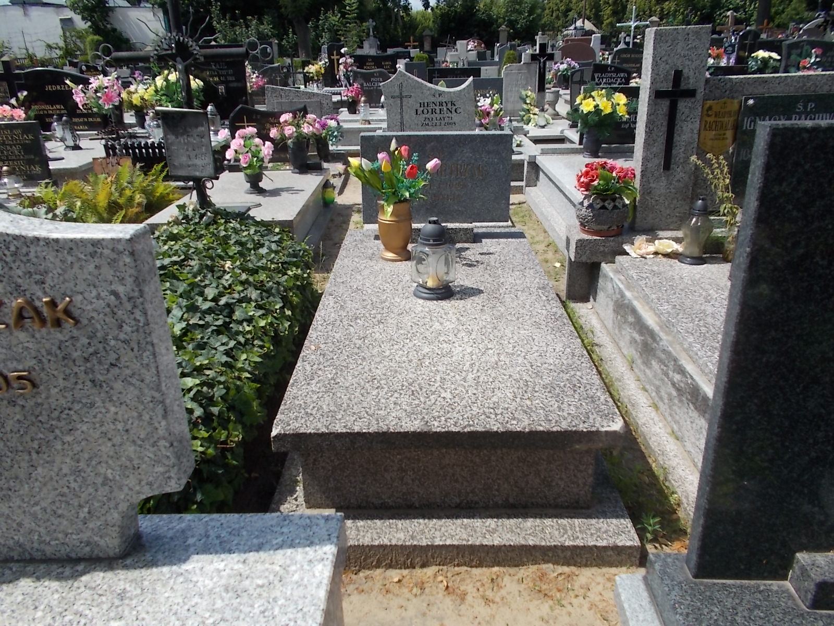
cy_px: 313
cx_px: 417
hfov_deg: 67.3
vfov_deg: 53.1
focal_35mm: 26
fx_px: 626
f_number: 8
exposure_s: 1/200
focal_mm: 4.6
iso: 80
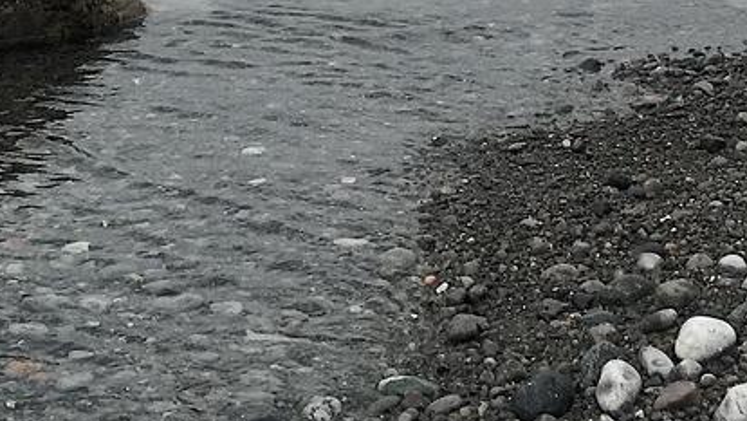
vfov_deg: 9.2
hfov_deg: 18.1
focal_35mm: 116
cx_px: 63
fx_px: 2298
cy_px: -654
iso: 25
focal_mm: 4.15
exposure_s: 1/1972
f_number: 2.2
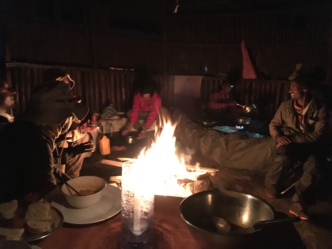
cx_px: 166
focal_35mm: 29
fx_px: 278
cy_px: 124
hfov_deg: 61.7
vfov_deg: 48.2
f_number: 2.2
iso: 2000
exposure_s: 1/17
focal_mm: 4.15
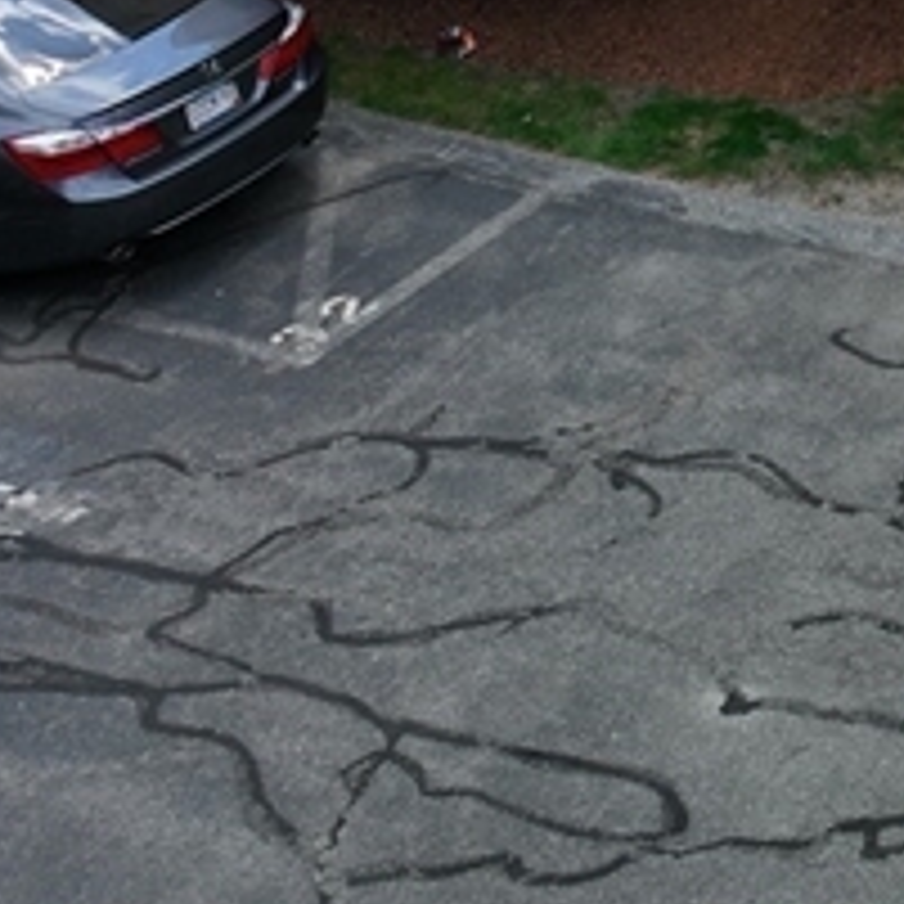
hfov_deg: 13.4
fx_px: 3191
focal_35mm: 108
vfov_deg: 14.0
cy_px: -794
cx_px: 1907
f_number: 4
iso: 100
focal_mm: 12.29
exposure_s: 1/640
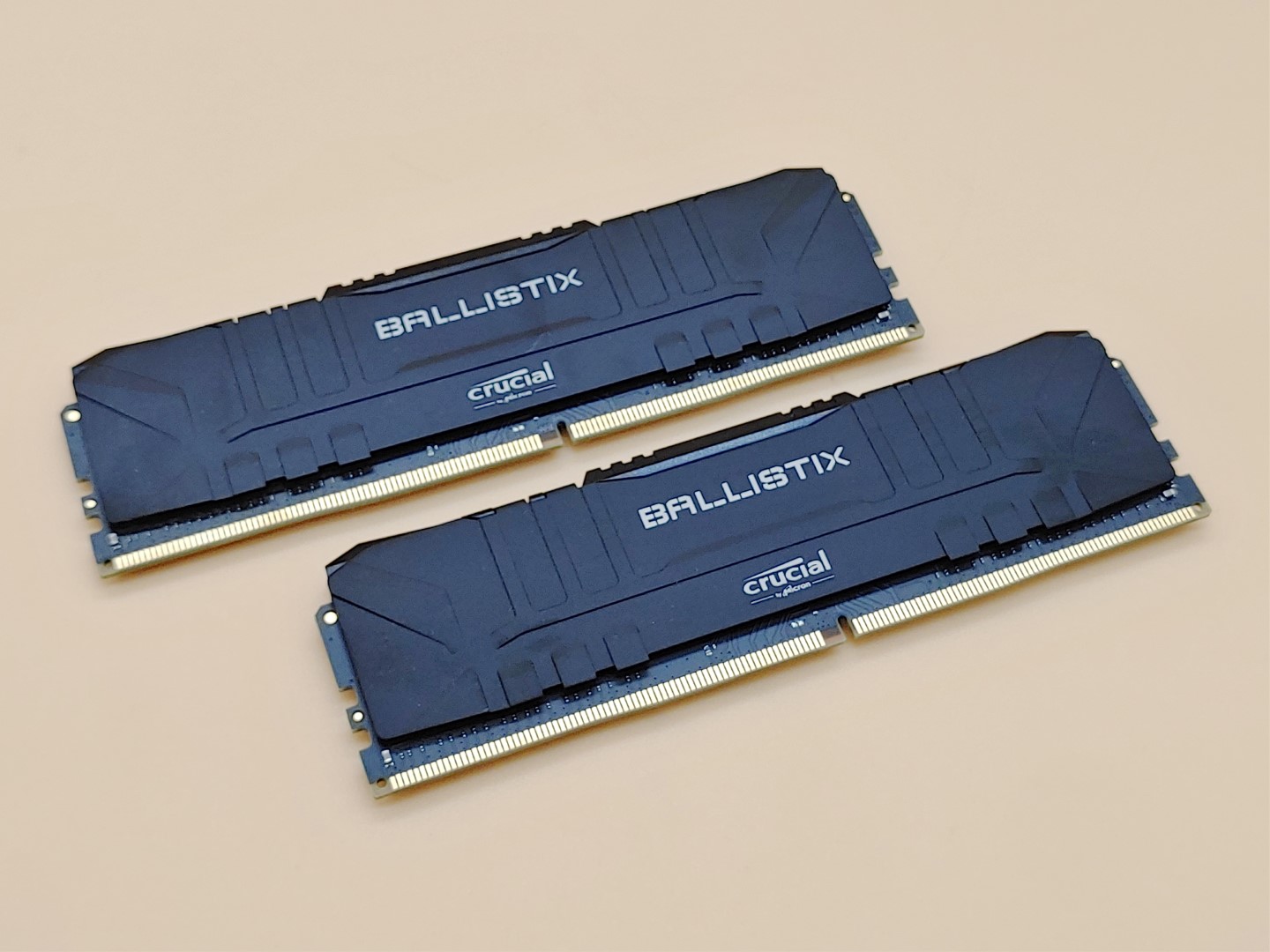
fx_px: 1688
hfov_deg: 41.2
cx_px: 635
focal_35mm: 46
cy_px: 476
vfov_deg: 31.5
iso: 50
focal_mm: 4.36
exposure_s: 1/93
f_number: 1.8
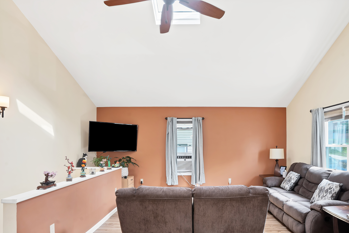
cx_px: 198
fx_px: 194
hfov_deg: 83.5
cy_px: 136
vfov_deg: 61.6
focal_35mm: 20
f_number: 9
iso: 400
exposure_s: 1/3
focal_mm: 17
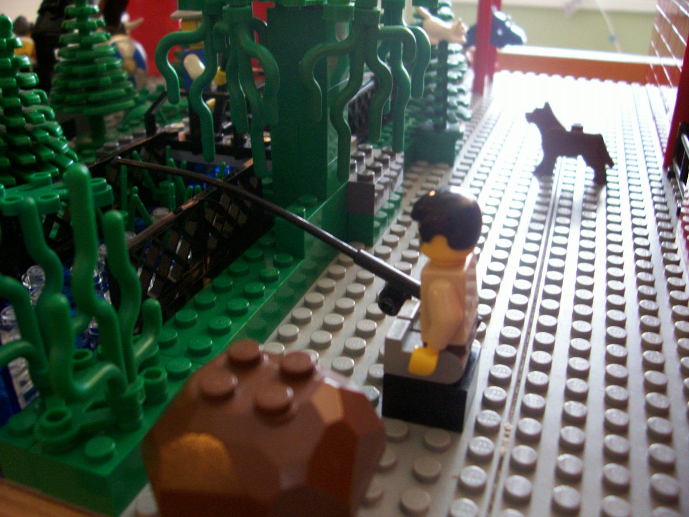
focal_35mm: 34
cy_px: 258
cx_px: 344
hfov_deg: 54.0
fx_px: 677
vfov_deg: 41.8
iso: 160
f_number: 2.7
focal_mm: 5.6
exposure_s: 1/11.8
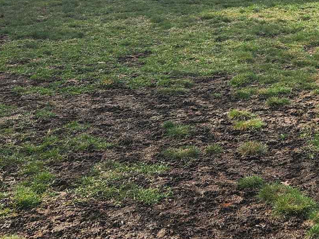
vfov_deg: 15.7
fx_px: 811
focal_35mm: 88
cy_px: -95
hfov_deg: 20.7
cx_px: 386
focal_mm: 5.4
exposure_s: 1/1632
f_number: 1.8
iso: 20
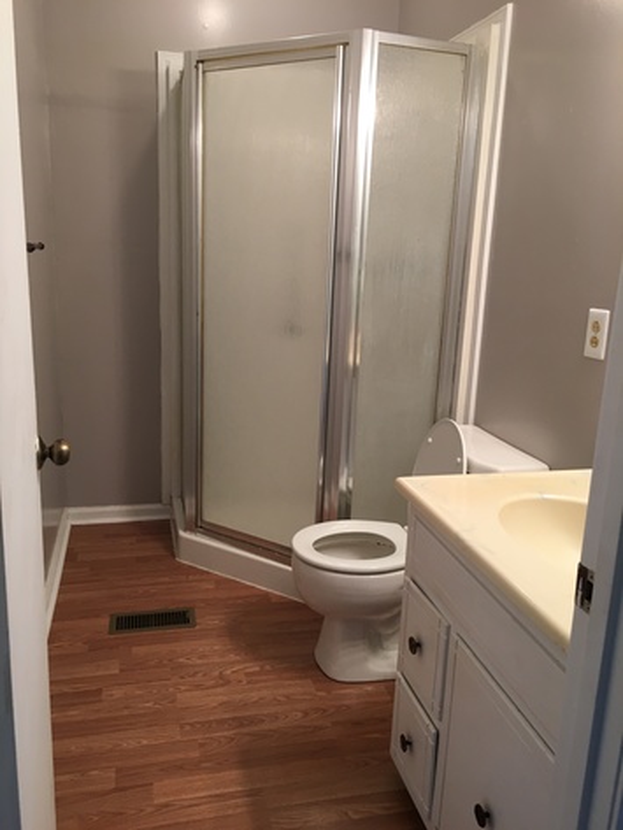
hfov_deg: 48.2
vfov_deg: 61.6
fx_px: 696
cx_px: 312
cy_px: 415
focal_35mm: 29
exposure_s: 1/30
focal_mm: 4.15
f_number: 2.2
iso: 64
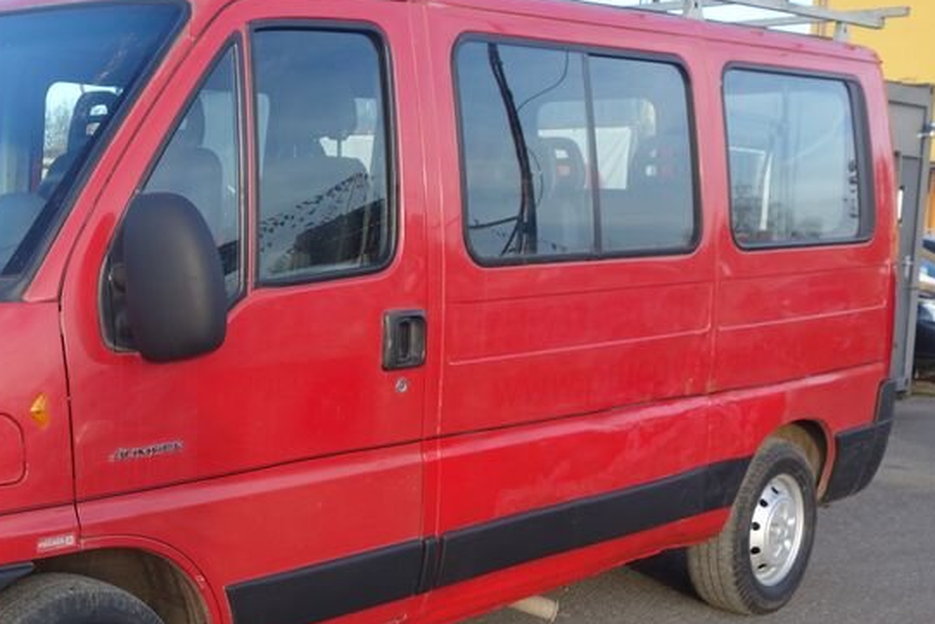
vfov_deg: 25.5
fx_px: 1377
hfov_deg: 35.8
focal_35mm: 53
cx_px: 142
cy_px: 374
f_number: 4
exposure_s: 1/100
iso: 125
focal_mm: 10.4
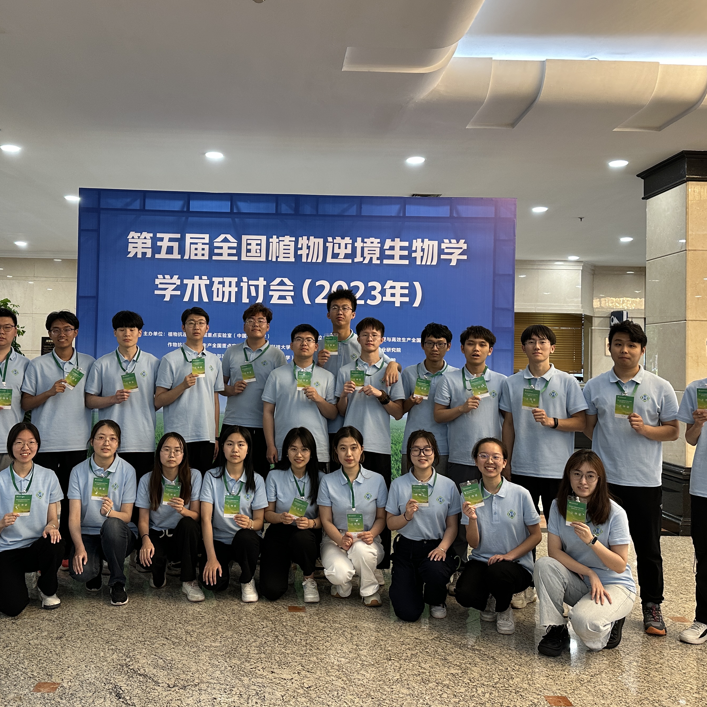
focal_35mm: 32
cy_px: 331
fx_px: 739
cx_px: 286
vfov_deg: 51.1
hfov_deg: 50.8
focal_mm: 6.86
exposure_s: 1/100
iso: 160
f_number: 1.78
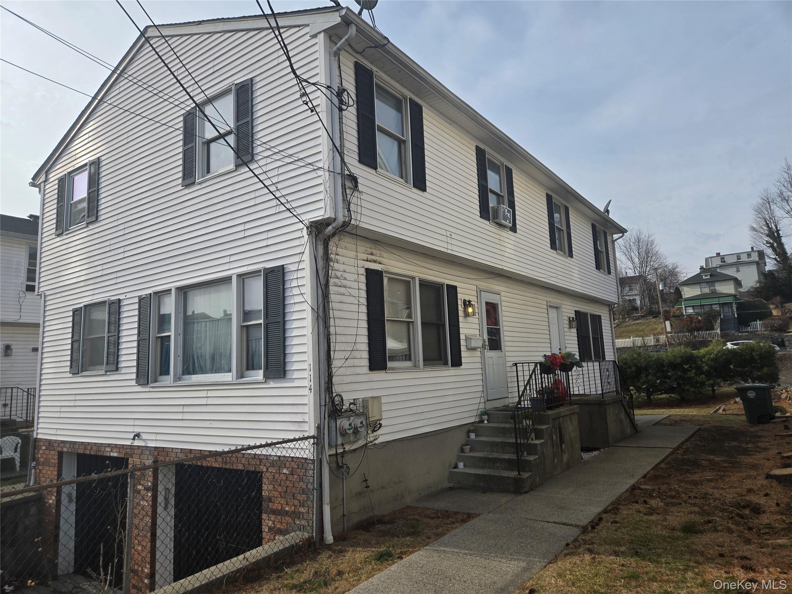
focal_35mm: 23
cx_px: 396
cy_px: 297
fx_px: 526
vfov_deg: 58.9
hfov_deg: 73.9
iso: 25
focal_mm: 5.4
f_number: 1.8
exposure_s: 1/2151
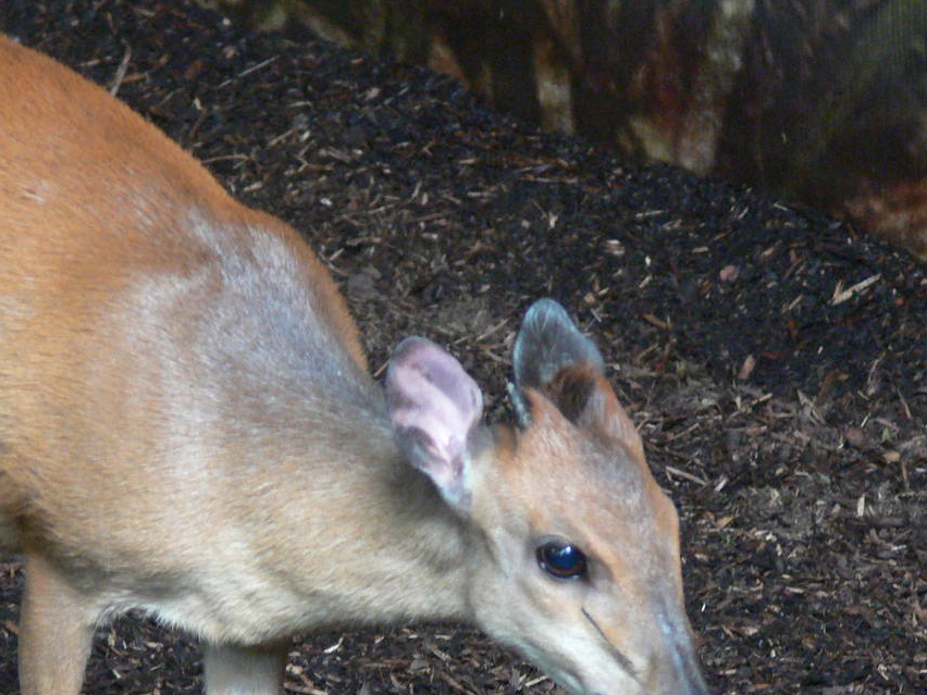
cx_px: 286
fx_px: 11970
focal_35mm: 447
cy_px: 630
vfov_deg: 3.3
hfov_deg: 4.4
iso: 200
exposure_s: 1/4
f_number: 3.6
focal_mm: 50.3
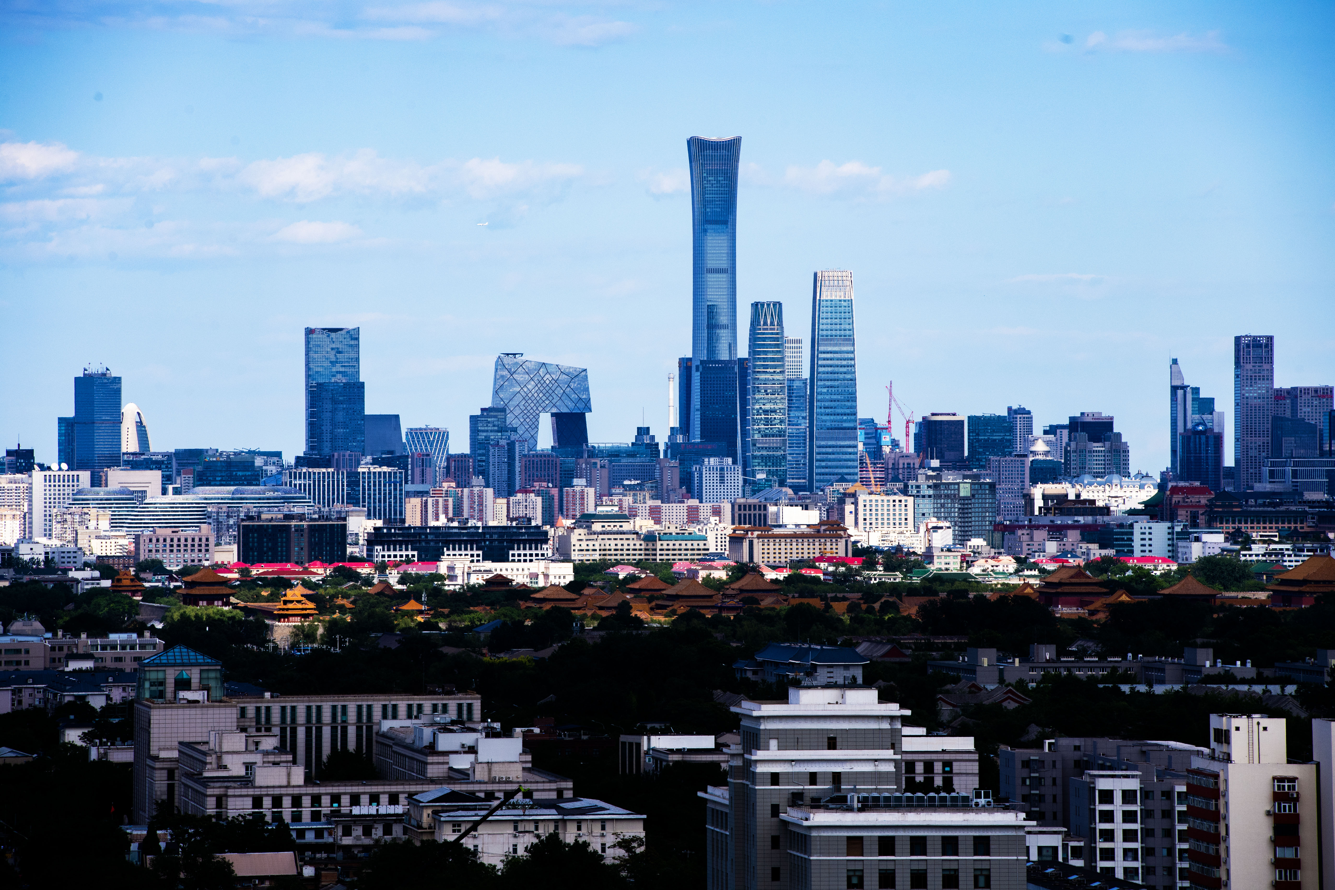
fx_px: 7416
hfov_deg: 10.3
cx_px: 668
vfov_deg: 6.9
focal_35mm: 200
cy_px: 445
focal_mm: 200
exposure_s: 1/2500
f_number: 8
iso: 800
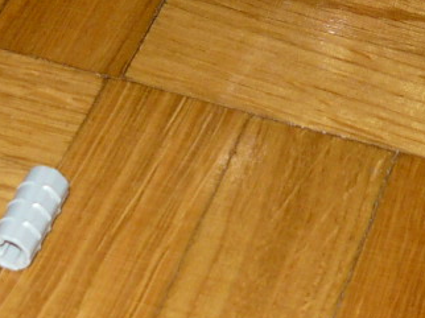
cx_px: 189
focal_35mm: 164
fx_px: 2012
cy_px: 103
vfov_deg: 9.0
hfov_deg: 12.1
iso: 100
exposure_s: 1/30
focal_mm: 5.5
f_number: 2.8
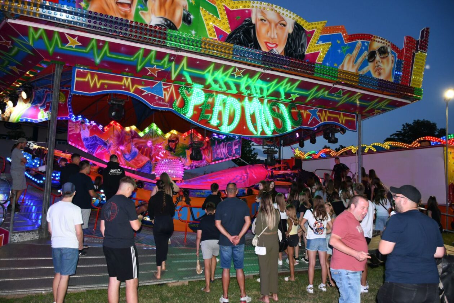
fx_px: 340
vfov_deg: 47.9
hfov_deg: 67.4
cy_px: 152
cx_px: 227
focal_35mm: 27
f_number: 4
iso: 500
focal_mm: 18
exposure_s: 1/60
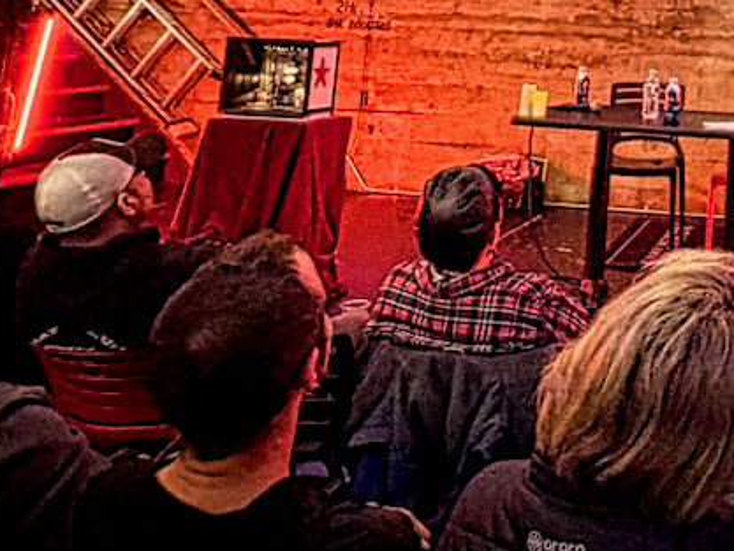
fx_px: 912
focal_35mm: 43
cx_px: 748
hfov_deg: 38.5
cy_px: -114
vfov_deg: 29.0
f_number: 2.2
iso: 1250
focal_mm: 2.22
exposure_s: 1/40
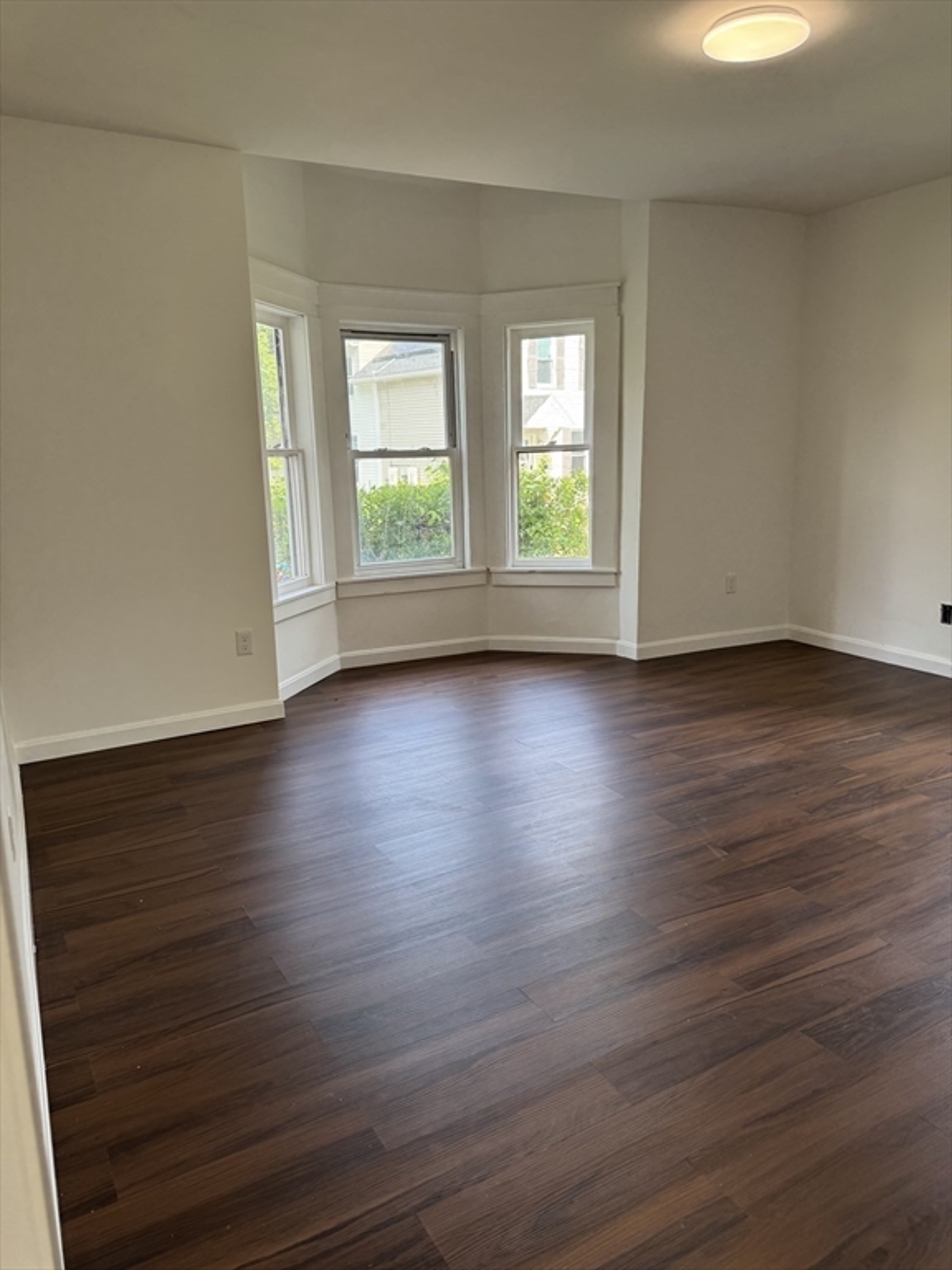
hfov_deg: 56.8
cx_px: 476
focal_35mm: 24
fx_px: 880
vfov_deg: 71.6
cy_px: 635
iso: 80
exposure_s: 1/170
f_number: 1.78
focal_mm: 6.76
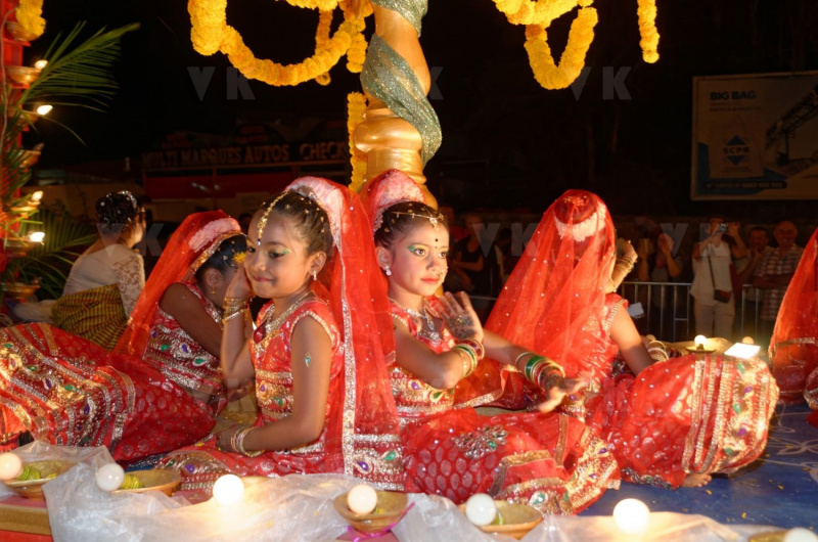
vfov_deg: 36.7
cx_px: 409
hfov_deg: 53.2
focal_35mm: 36
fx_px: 816
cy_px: 271
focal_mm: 24
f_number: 2.8
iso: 400
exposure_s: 1/80
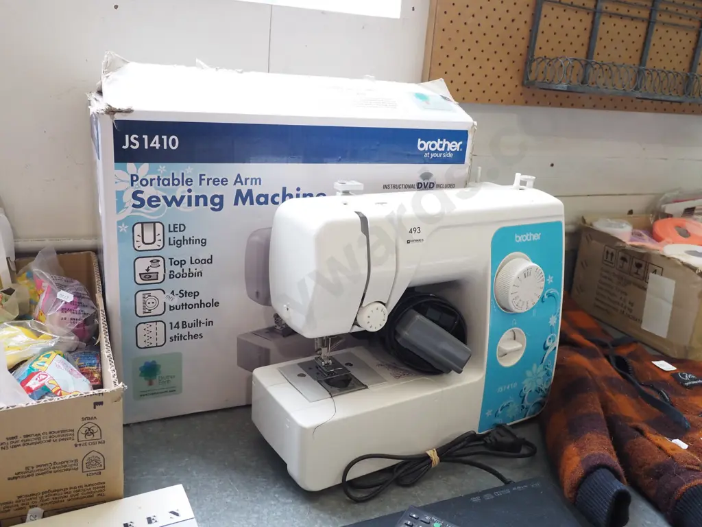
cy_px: 264
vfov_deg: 46.8
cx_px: 351
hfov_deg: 60.0
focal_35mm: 30
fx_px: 608
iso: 1600
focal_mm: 15
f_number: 5.6
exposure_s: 1/80
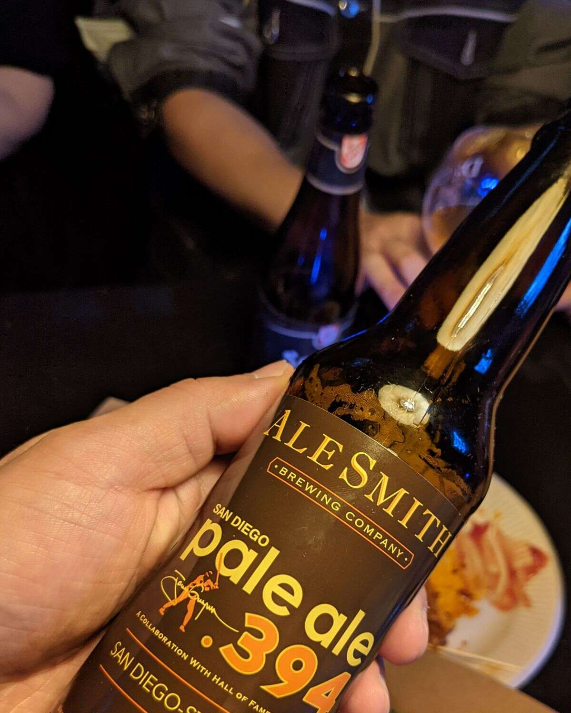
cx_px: 339
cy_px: 479
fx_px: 761
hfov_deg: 41.0
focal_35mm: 36
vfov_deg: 49.4
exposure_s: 1/25
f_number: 1.73
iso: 246
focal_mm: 4.38
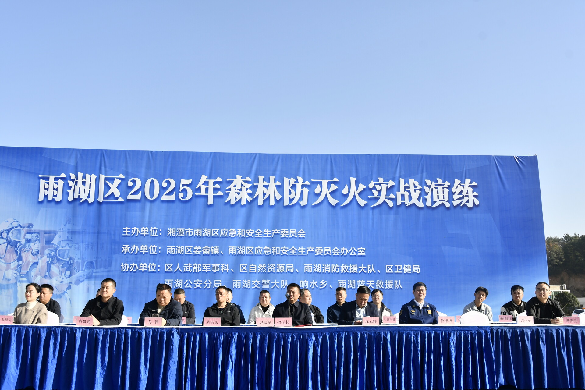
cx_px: 292
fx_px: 585
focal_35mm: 36
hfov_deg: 53.1
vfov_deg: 36.9
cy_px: 195
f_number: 8
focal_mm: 24
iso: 100
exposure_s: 1/250
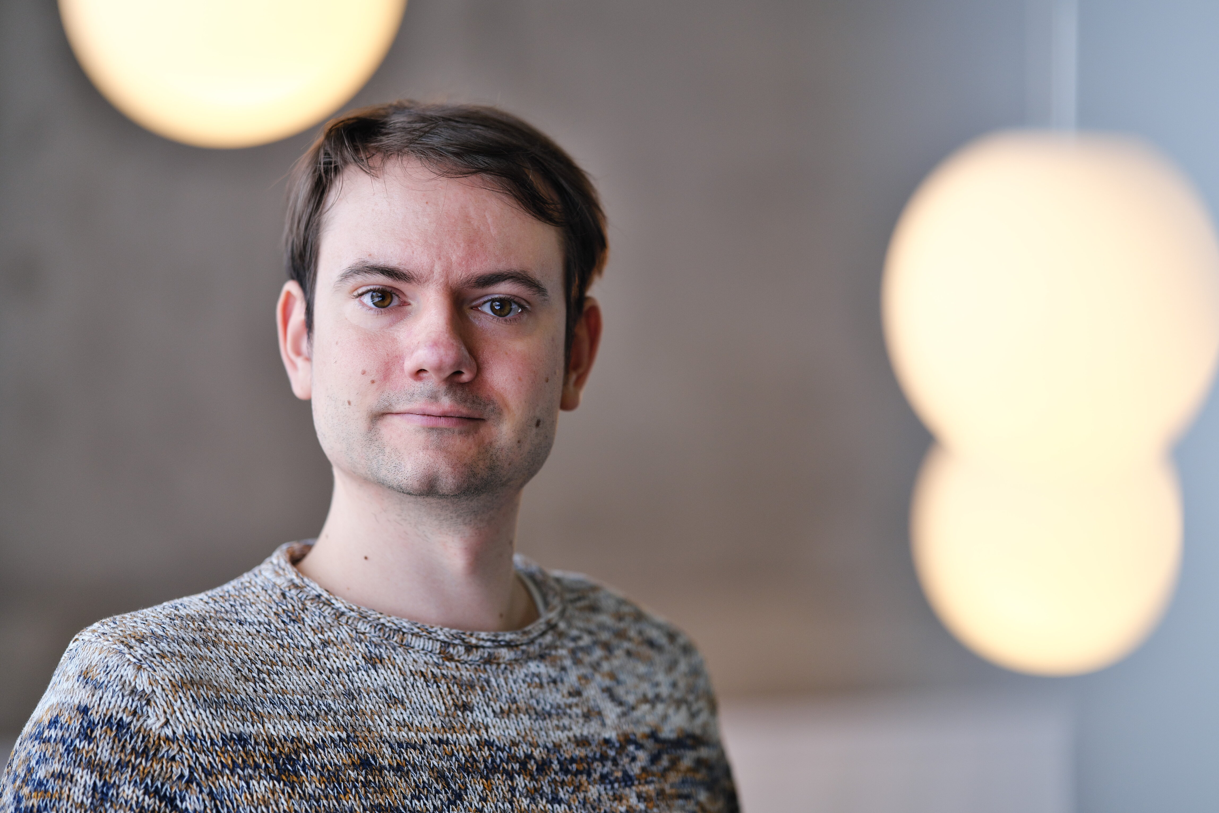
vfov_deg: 12.1
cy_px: 406
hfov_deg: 18.1
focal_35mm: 113
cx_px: 610
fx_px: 3826
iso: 160
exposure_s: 1/200
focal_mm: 75
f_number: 1.2
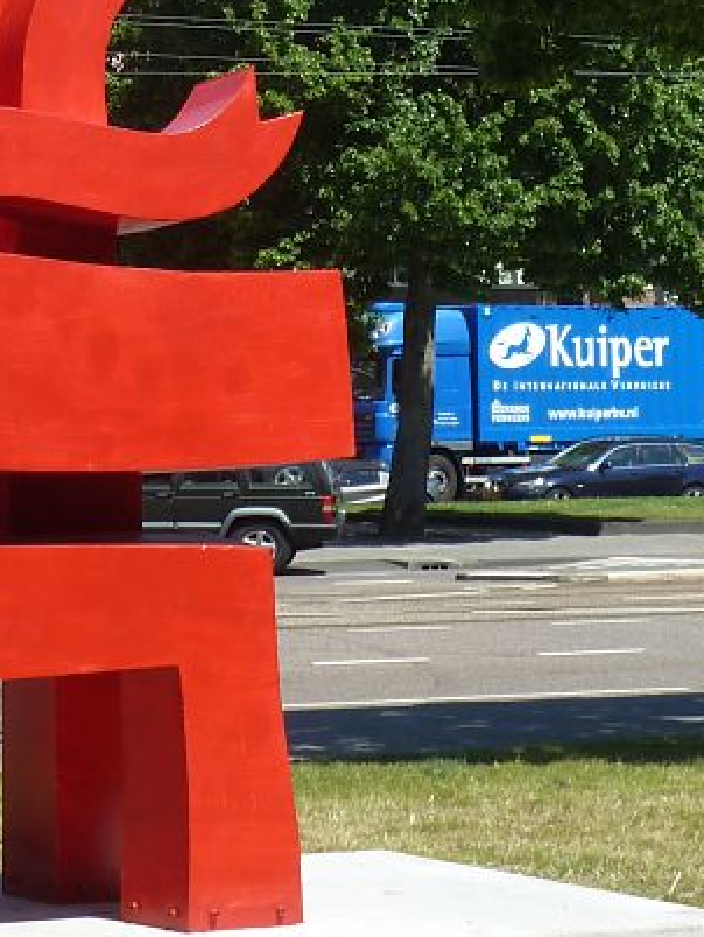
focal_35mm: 140
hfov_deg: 10.6
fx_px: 3792
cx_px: 86
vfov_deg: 13.7
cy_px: -161
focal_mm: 9.1
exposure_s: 1/400
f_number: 3.9
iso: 80
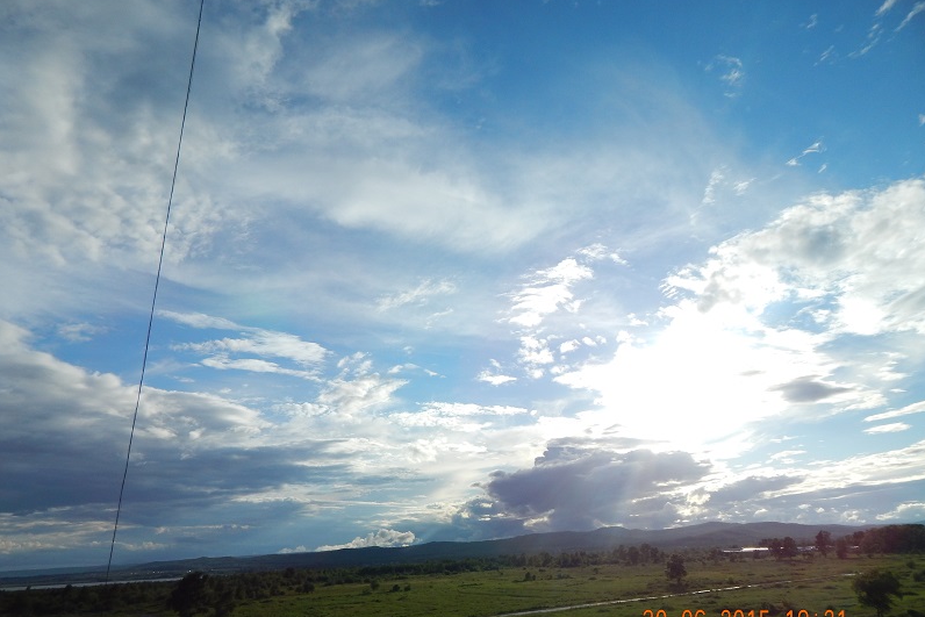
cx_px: 464
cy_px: 345
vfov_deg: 55.0
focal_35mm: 23
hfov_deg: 76.1
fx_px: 591
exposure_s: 1/1500
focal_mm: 4
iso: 125
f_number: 6
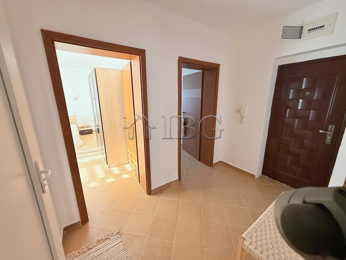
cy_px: 130
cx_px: 173
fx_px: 140
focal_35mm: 14
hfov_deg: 102.1
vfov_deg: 85.7
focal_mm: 2.22
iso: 125
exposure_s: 1/99
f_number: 2.2
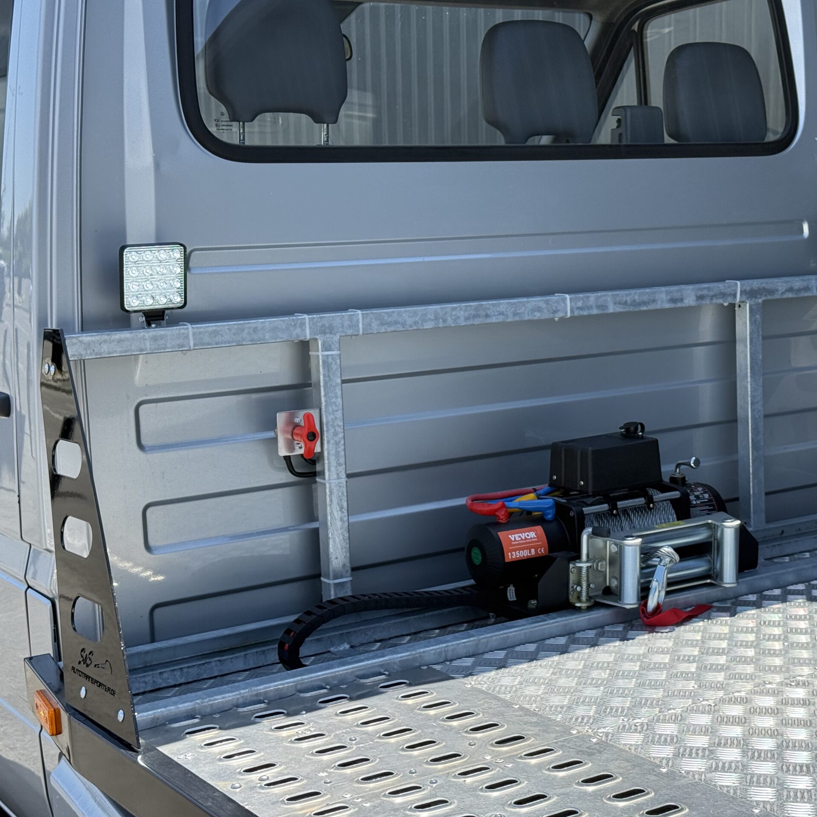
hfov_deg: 29.8
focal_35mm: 57
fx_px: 1522
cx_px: 548
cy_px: 410
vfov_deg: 30.0
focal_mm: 6.76
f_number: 1.78
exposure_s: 1/2342
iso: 100
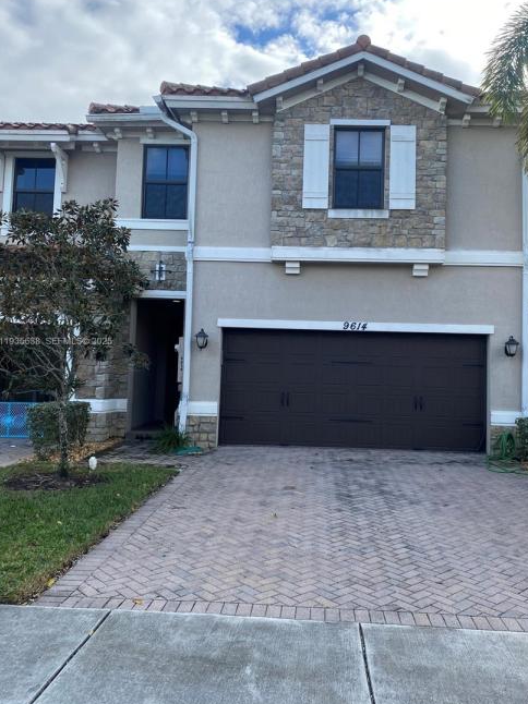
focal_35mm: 29
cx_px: 286
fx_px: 590
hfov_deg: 48.2
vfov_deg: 61.7
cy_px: 342
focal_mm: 4.25
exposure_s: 1/778
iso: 32
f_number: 1.8
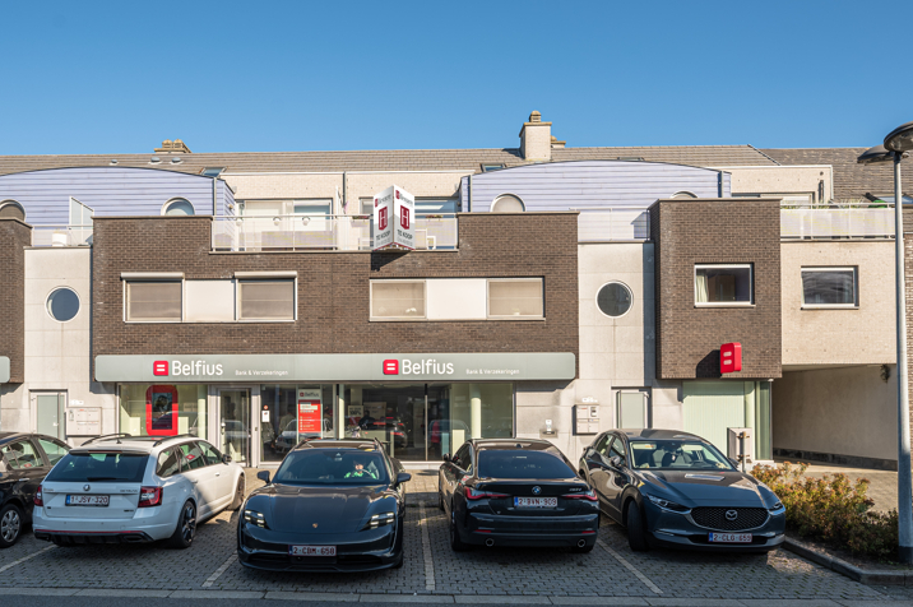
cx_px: 487
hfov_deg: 85.2
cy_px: 305
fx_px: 496
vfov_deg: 63.0
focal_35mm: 20
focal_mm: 17.5
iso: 100
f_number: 7.1
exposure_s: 1/800
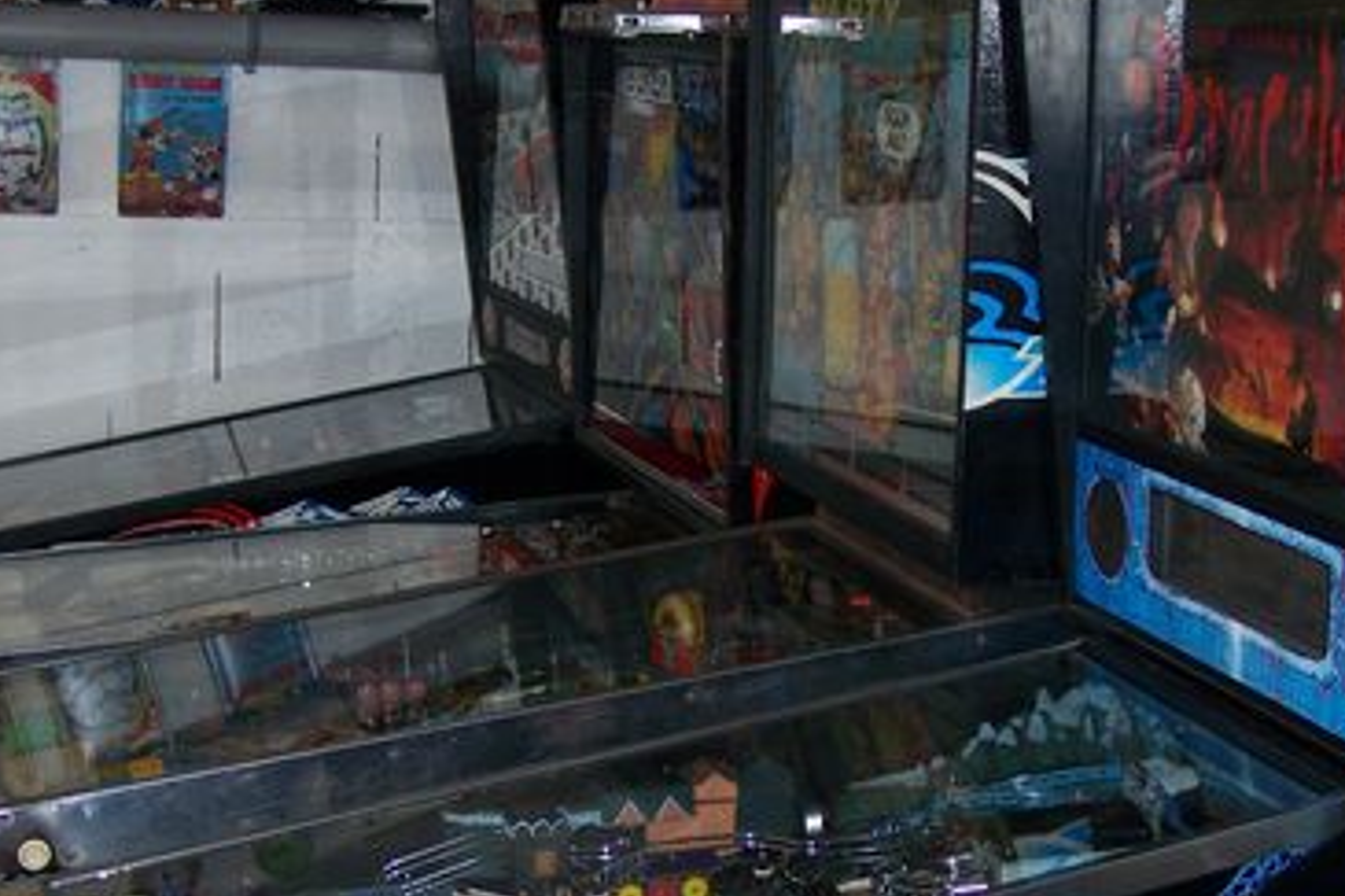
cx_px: 737
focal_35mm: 65
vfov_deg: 20.9
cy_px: 549
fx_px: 2427
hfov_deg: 31.0
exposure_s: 1/60
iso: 80
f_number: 2.8
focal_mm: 6.3
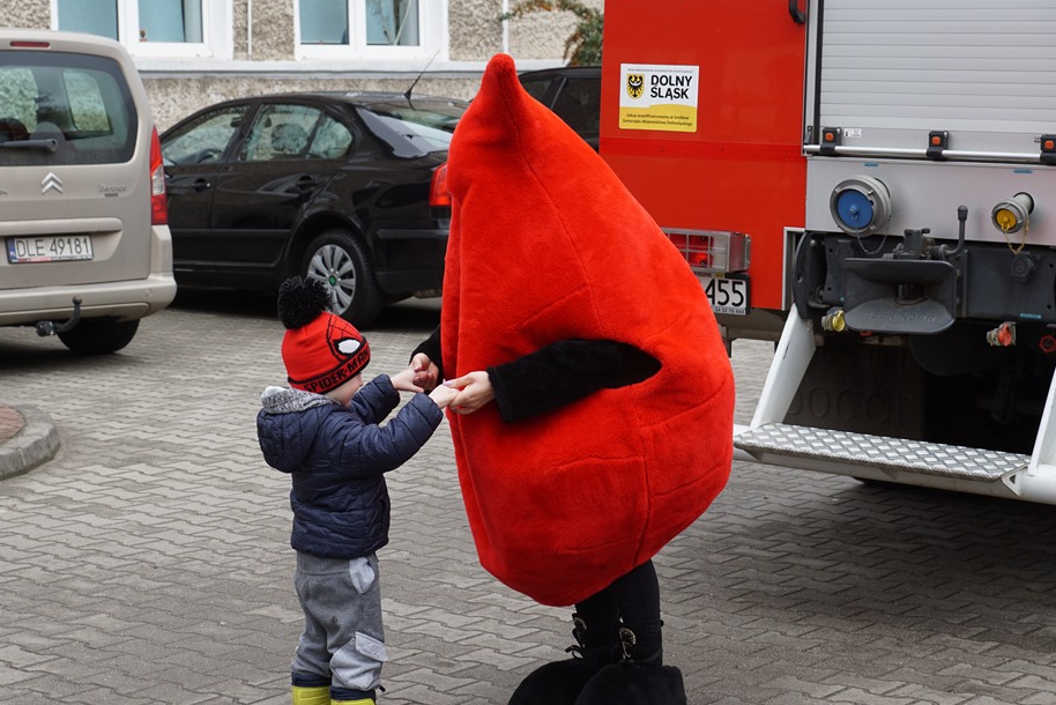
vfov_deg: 16.3
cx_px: 503
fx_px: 2465
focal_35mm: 84
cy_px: 325
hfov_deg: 24.2
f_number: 4.5
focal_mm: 50
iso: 100
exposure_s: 1/200
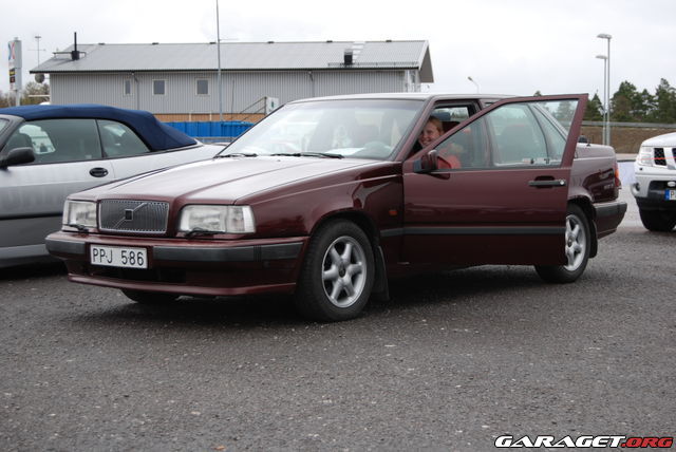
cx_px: 338
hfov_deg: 29.8
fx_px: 1269
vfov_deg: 20.2
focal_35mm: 68
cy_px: 226
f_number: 5.3
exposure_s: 1/30
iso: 100
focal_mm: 45
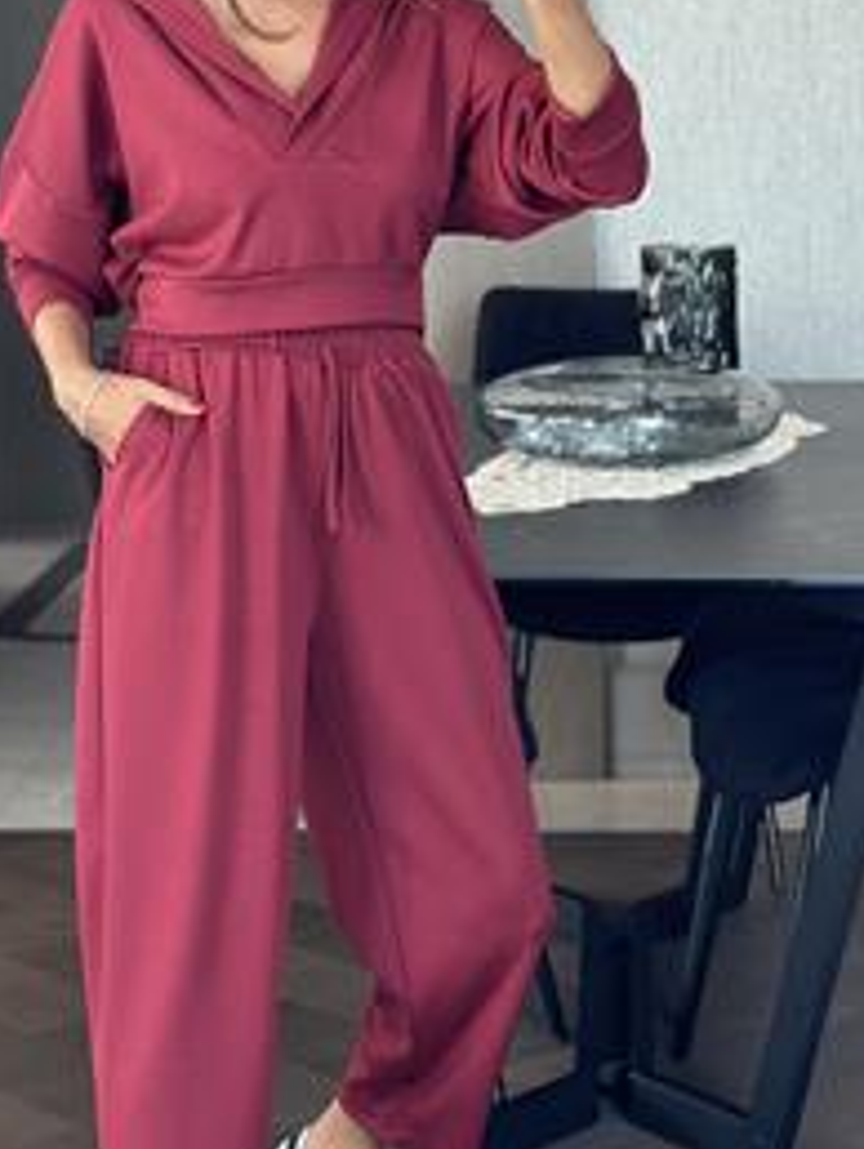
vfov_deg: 20.8
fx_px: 3123
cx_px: 298
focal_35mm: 94
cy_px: 601
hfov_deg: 15.7
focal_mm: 6.86
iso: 125
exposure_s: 1/60
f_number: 1.78
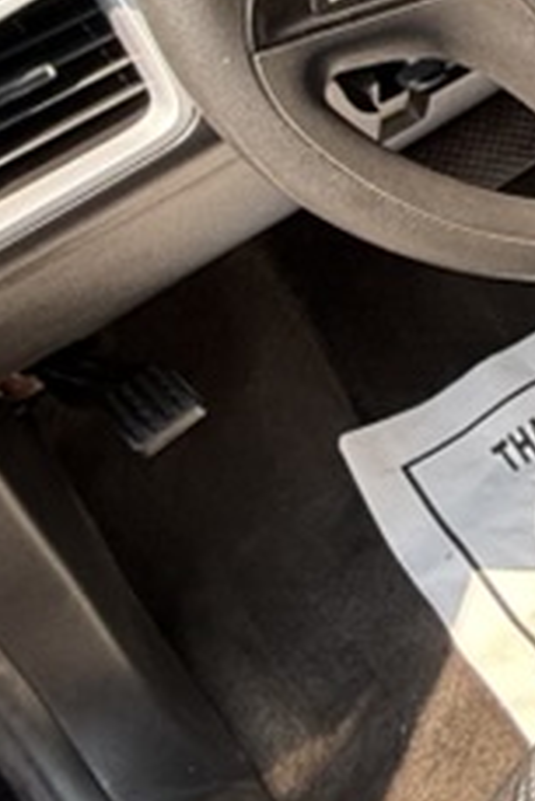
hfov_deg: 14.3
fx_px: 1447
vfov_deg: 25.9
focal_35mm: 65
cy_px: -273
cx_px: 1280
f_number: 2.2
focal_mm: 2.22
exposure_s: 1/200
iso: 64
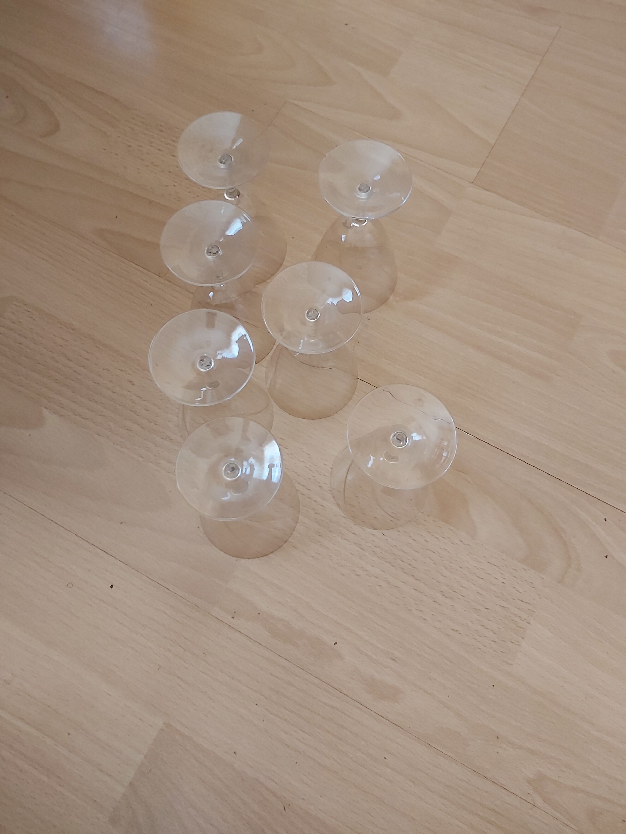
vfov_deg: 67.3
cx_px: 313
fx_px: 627
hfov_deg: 53.1
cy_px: 417
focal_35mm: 26
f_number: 1.7
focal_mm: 3.92
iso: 250
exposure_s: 1/50
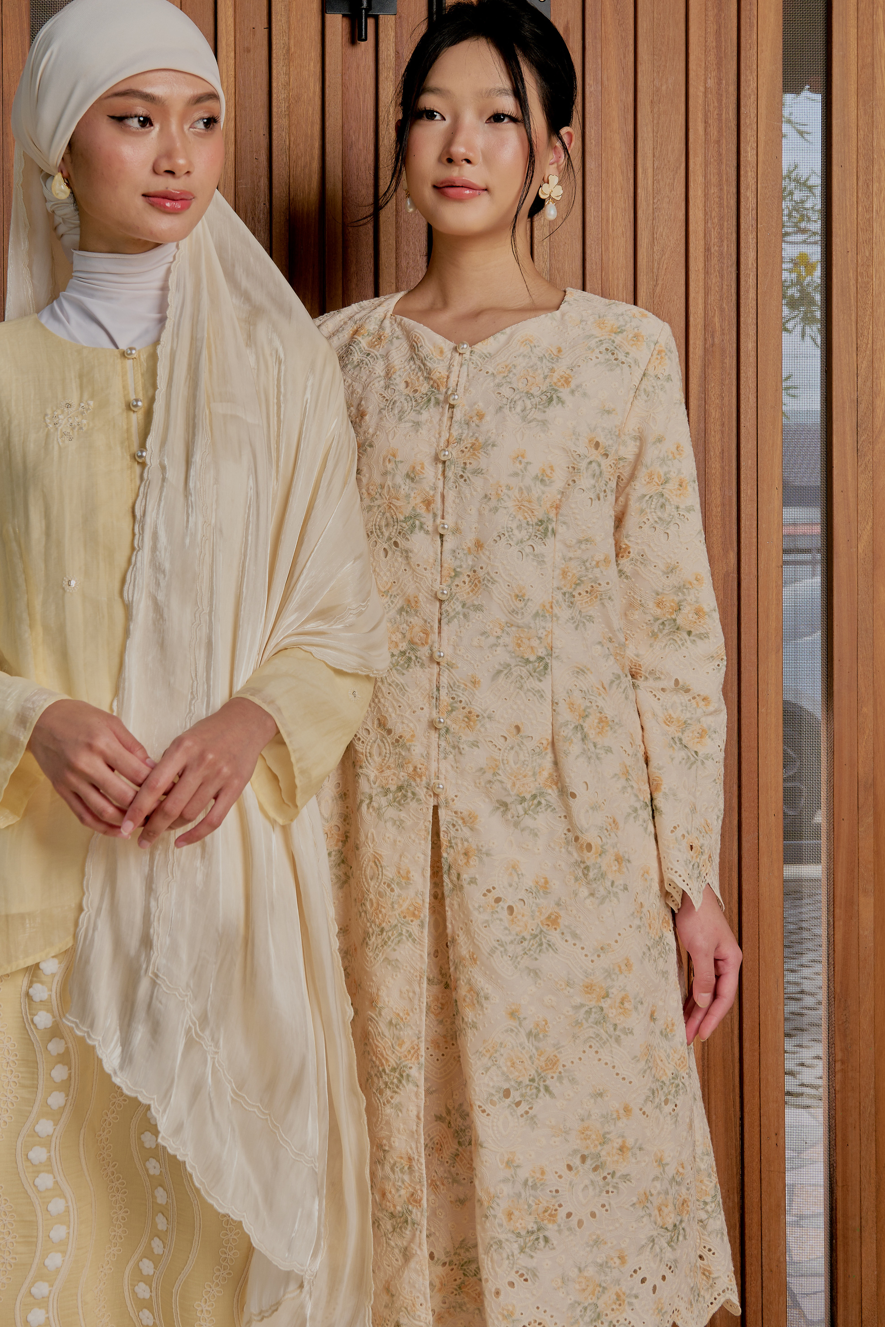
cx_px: 311
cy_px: 562
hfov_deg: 26.9
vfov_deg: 39.5
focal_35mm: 50
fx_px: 1844
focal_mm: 36
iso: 125
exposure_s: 1/125
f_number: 8
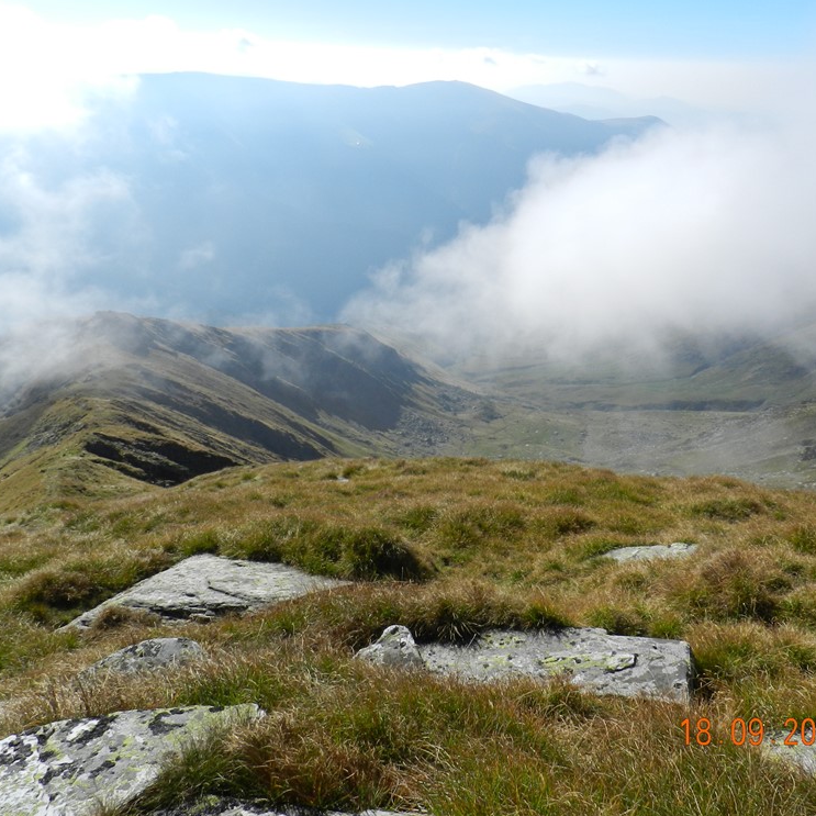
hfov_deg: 57.1
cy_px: 398
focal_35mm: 28
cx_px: 461
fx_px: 747
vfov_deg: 57.3
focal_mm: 4
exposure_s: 1/1000
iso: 160
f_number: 4.5
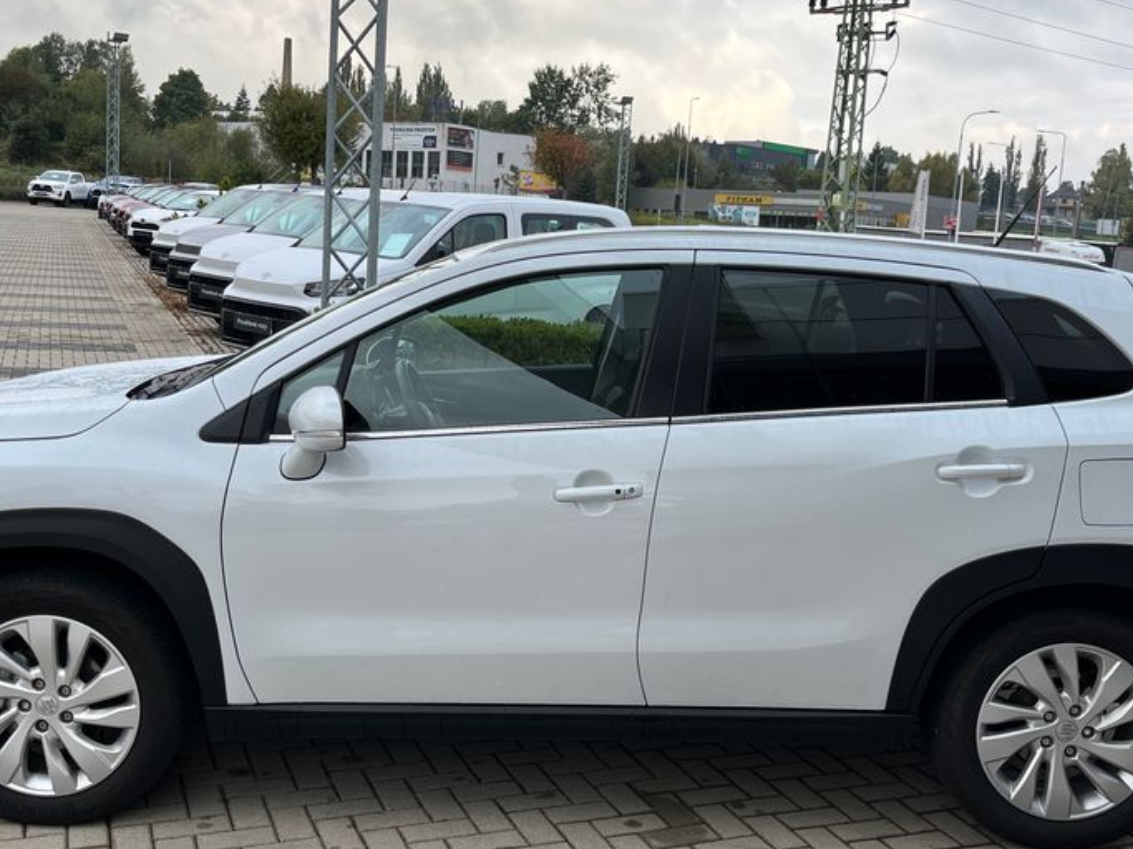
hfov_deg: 47.9
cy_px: 406
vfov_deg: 36.8
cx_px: 544
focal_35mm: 39
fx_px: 1276
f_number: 1.6
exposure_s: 1/676
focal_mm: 5.1
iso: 50
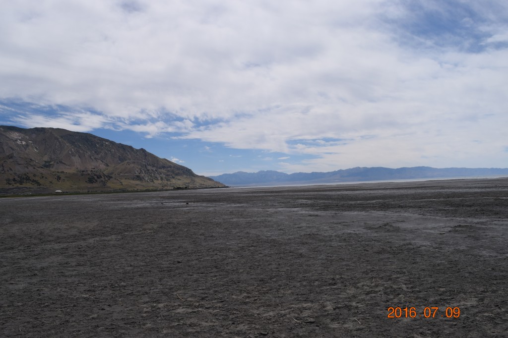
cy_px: 169
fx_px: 381
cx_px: 254
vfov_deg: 47.9
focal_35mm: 27
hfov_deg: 67.4
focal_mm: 18
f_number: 11
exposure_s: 1/500
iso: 200
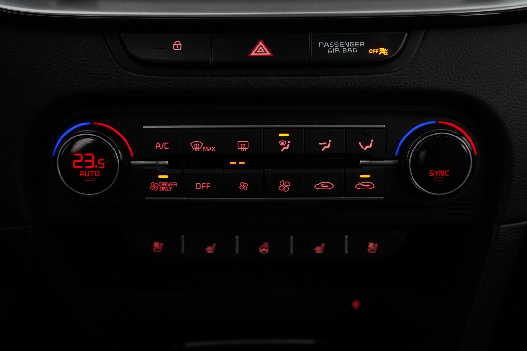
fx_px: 498
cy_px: 176
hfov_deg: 55.8
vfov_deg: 38.9
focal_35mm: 34
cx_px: 264
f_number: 4
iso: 4000
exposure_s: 1/80
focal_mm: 34
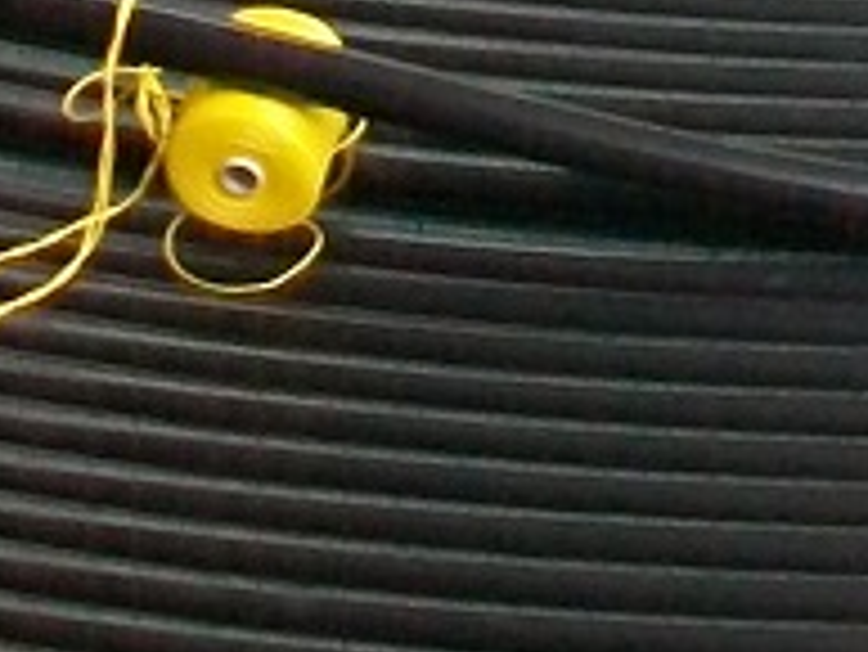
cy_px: -319
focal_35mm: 215
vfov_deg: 6.8
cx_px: 1093
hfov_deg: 9.1
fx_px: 5395
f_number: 2.8
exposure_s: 1/20
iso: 160
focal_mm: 5.7
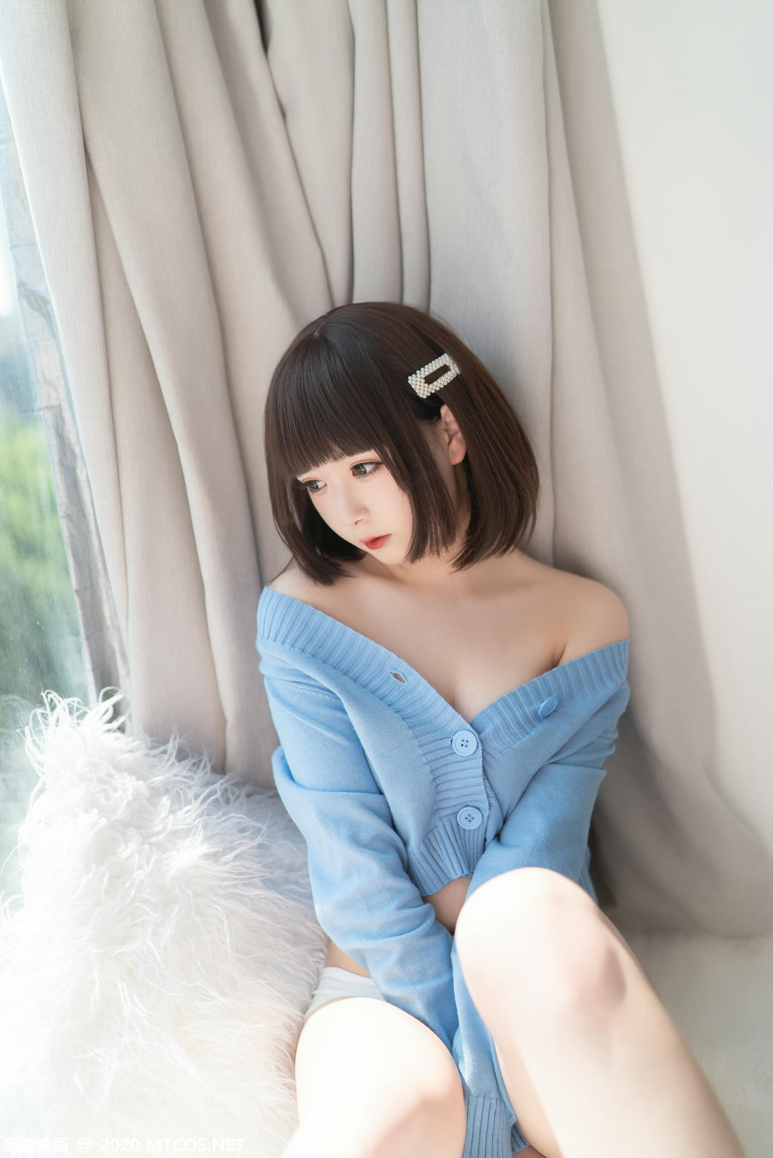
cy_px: 579
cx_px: 386
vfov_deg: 54.4
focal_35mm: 35
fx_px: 1126
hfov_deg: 37.9
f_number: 2
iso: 500
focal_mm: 35
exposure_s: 1/3200
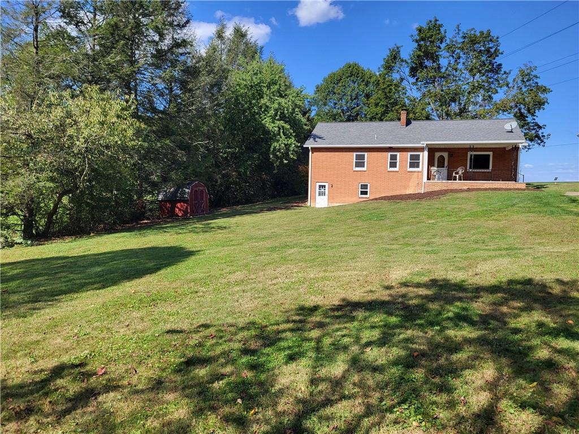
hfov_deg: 67.3
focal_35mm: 26
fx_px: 435
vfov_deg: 53.1
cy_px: 217
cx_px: 290
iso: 40
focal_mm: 5.4
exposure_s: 1/1286
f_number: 1.8
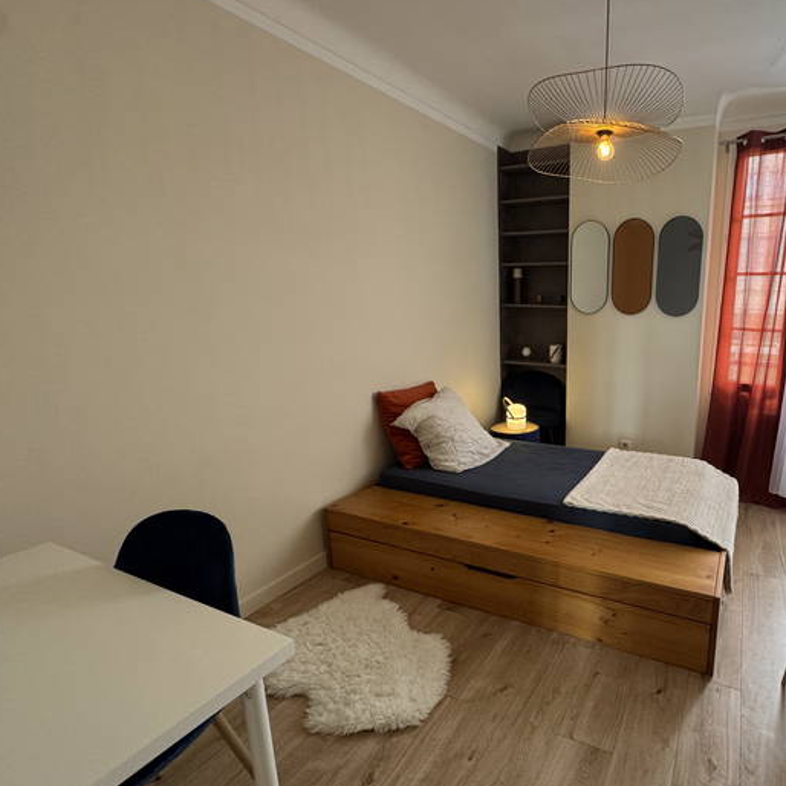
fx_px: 488
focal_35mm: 19
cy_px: 405
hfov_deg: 73.9
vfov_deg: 77.7
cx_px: 558
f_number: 2.2
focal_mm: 2.22
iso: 250
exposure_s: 1/99
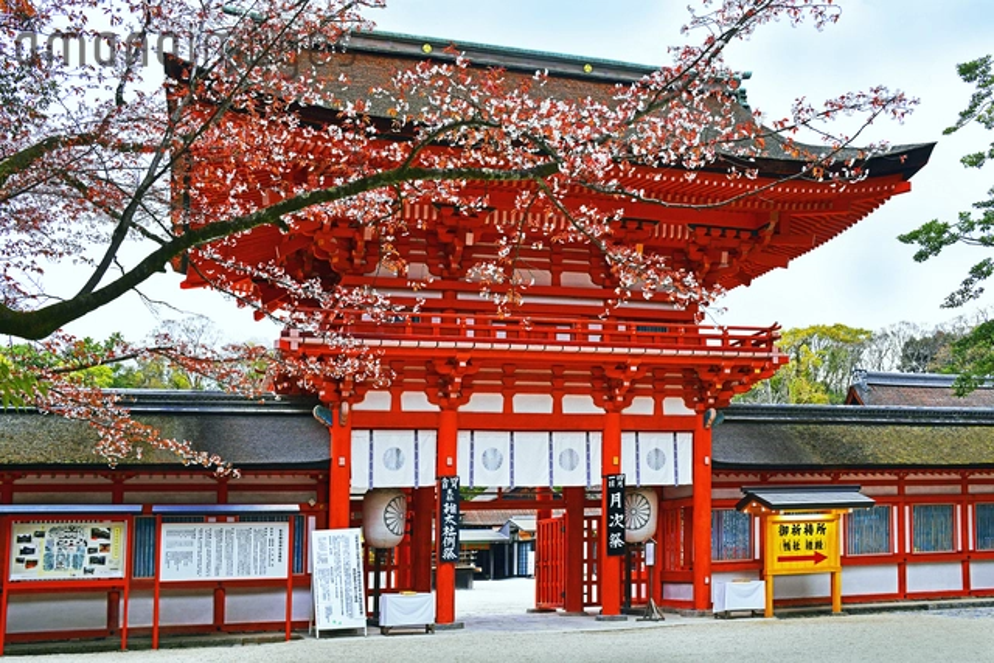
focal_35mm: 35
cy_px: 332
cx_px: 497
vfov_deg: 37.9
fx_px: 967
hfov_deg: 54.4
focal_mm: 35
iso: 400
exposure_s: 1/100
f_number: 6.3
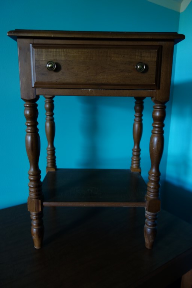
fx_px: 224
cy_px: 144
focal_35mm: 28
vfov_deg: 65.5
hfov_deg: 46.4
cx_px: 96
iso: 320
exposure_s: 1/30
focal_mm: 10.4
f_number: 1.8
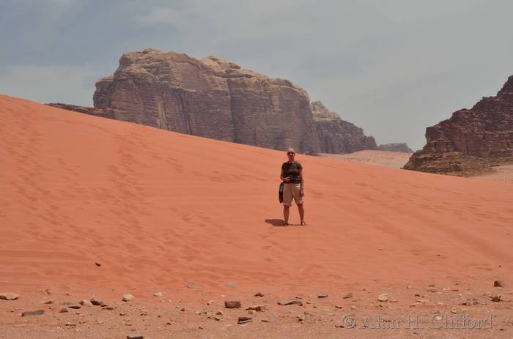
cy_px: 170
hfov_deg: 35.1
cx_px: 256
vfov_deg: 23.7
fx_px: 810
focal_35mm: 57
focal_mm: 38
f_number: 20
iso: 200
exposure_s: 1/320
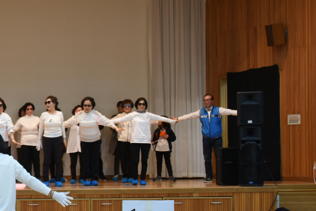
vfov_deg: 11.8
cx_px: -38
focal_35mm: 116
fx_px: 1018
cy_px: 151
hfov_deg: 17.0
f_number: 4.2
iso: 800
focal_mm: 45
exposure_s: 1/80
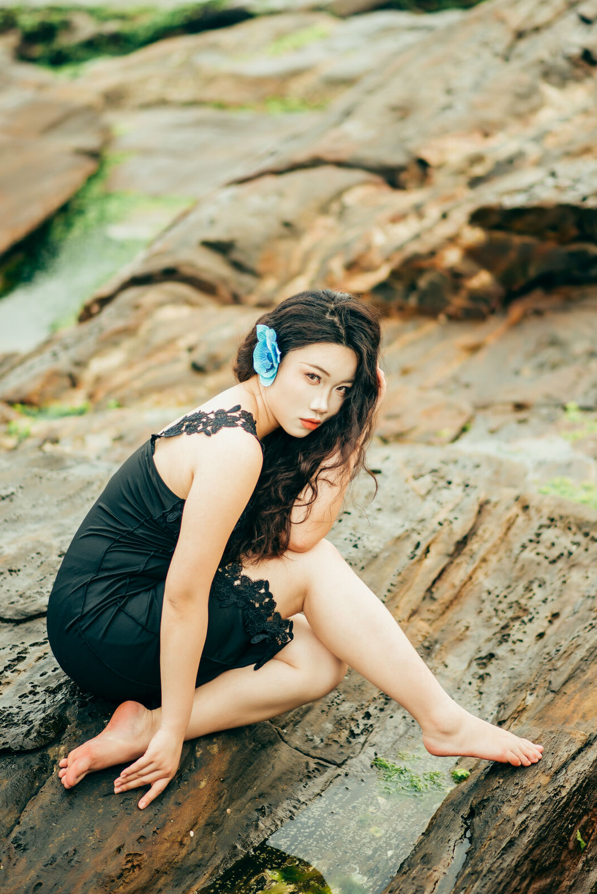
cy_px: 407
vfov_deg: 21.2
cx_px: 290
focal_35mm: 96
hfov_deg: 14.3
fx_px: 2385
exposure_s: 1/320
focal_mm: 85
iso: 64
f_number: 1.8
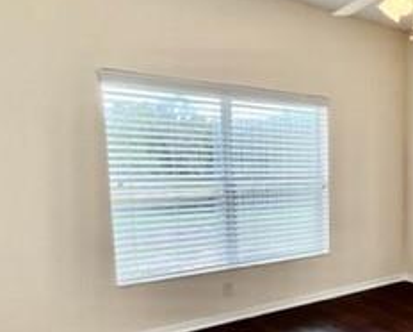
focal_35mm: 35
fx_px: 428
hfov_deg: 43.4
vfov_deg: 41.8
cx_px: 422
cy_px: 220
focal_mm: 1.57
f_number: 1.8
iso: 40
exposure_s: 1/122
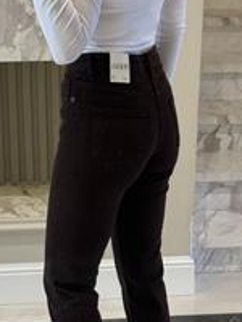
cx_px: 147
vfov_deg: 20.4
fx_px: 895
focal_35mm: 96
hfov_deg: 15.4
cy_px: 198
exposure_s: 1/50
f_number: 1.78
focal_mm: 6.76
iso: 125
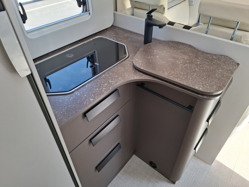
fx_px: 165
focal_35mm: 23
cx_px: 124
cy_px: 94
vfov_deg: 58.9
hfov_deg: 73.9
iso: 50
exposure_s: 1/100
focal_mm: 5.54
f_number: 1.8
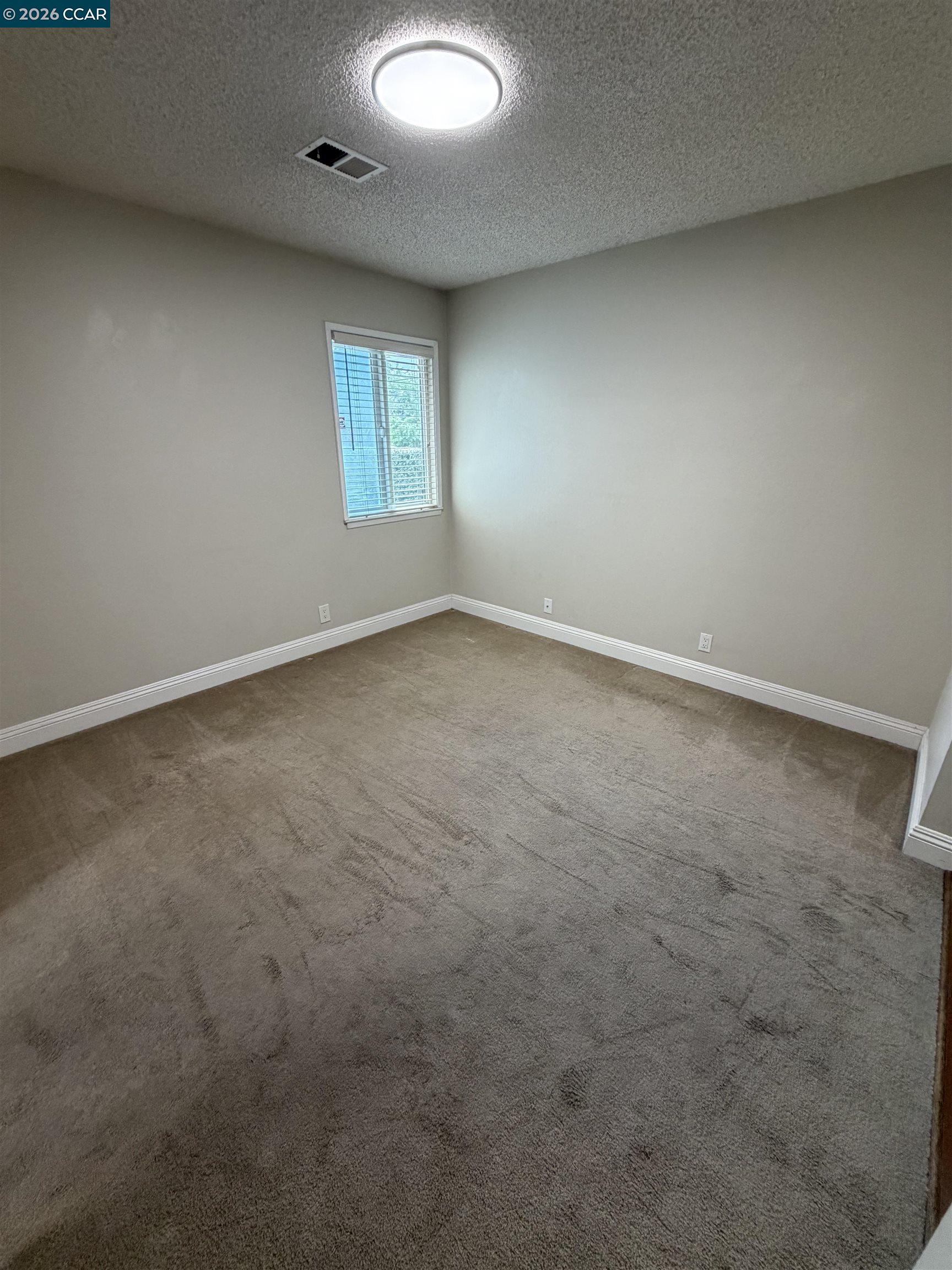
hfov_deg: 85.7
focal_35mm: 14
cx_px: 476
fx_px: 513
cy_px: 635
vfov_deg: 102.1
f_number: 2.2
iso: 320
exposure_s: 1/121
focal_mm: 2.22
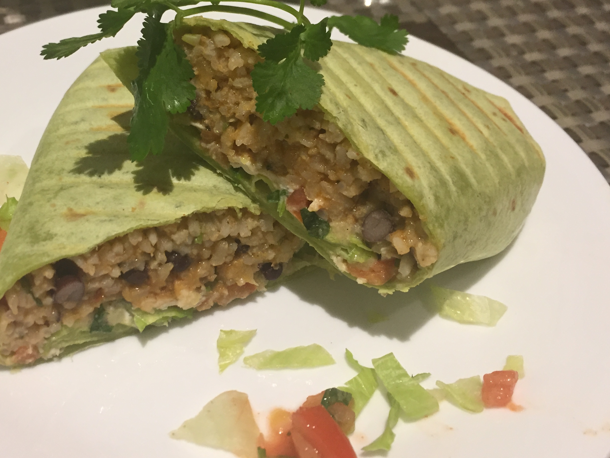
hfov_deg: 47.4
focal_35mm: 39
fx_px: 687
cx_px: 222
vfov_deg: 36.7
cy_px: 195
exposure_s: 1/33
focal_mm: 4.15
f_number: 2.2
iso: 160
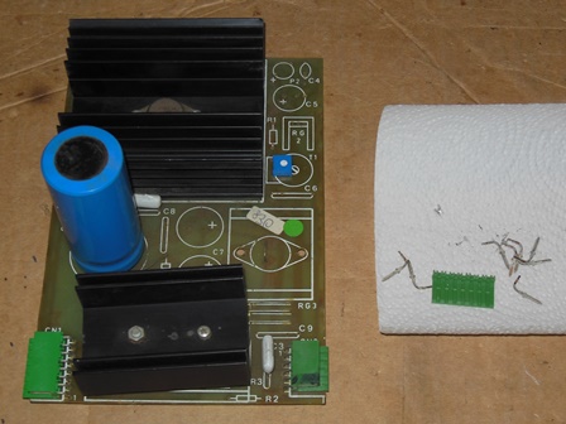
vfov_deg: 25.7
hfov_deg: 33.8
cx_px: 283
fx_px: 932
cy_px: 212
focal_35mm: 57
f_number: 4.1
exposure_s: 1/60
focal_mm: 10.2
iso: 125
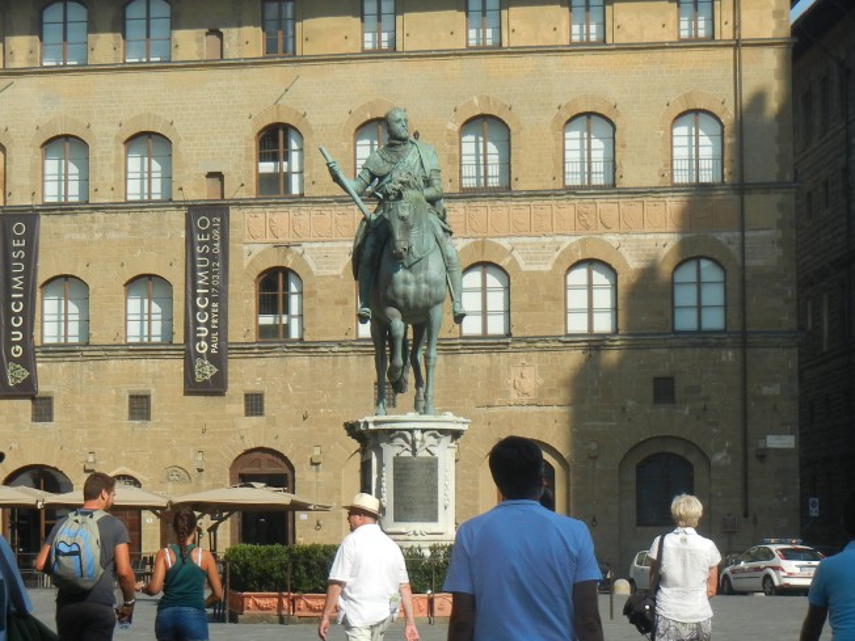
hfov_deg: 16.3
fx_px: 2989
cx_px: 418
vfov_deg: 12.2
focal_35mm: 121
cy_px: 355
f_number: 8.6
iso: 160
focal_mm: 13.9
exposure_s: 1/265
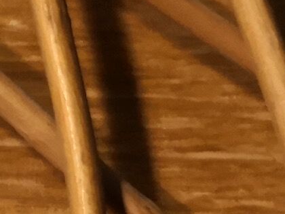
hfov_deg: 8.3
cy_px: -171
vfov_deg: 6.9
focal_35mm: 210
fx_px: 1729
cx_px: -499
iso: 125
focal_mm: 3.95
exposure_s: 1/50
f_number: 1.6
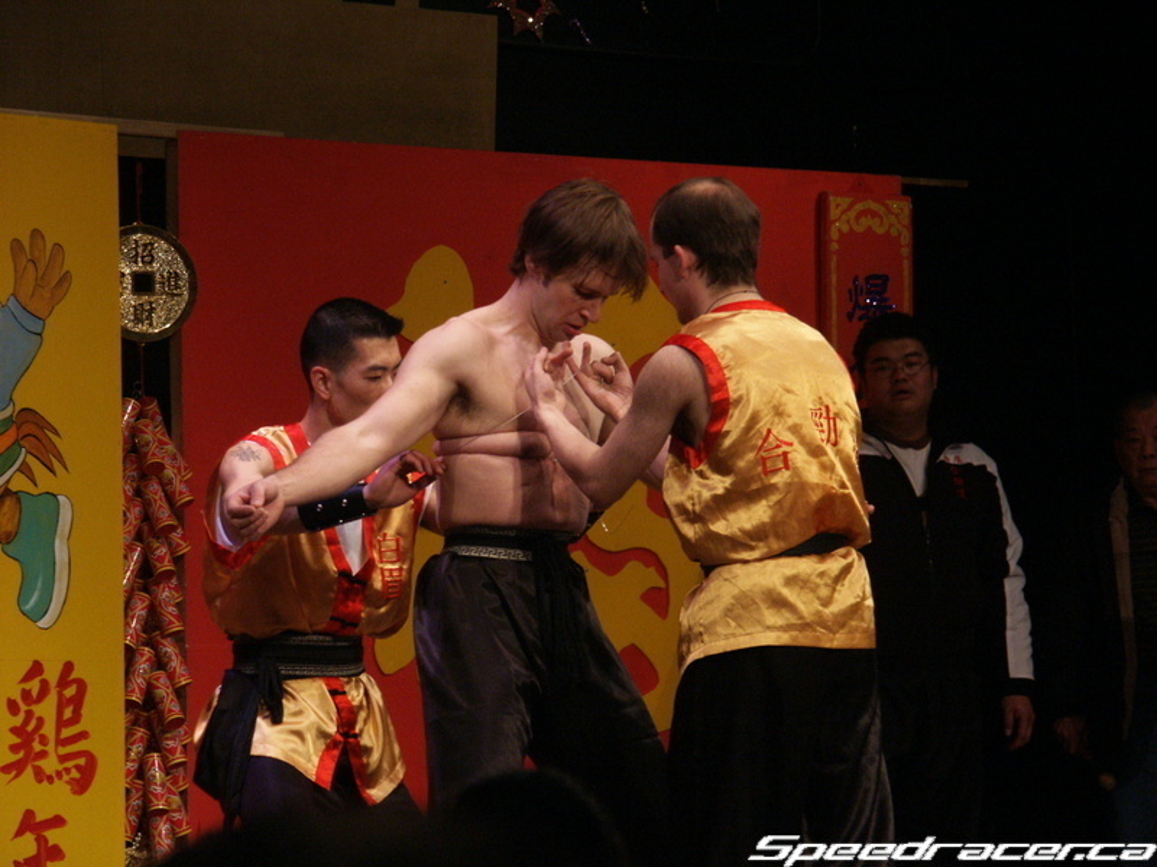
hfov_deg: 9.9
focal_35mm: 200
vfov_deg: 7.4
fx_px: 6685
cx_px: 578
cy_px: 434
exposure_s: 1/60
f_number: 3.5
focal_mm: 50.69
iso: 200
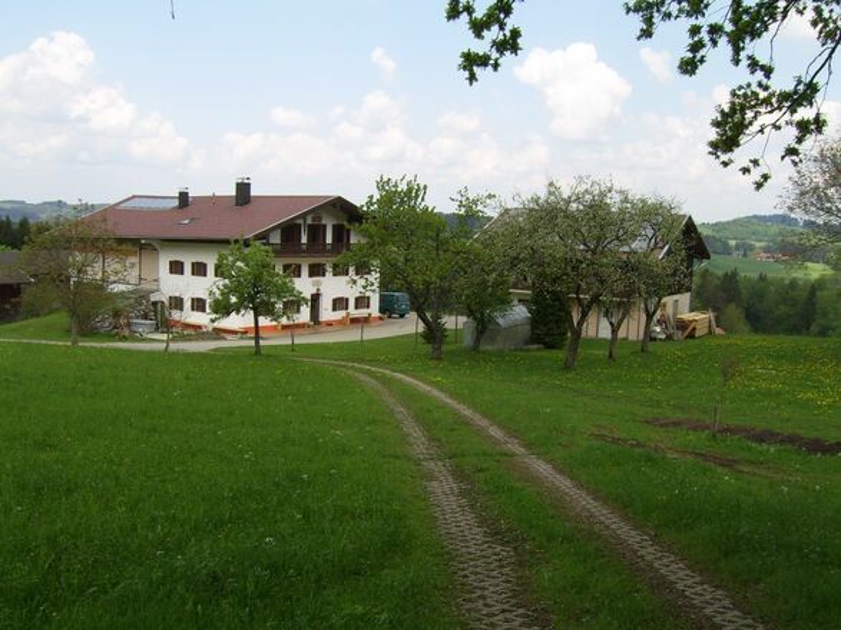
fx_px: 923
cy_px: 315
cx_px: 420
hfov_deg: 49.0
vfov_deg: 37.7
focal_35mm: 38
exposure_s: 1/200
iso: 50
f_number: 6.4
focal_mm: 7.8
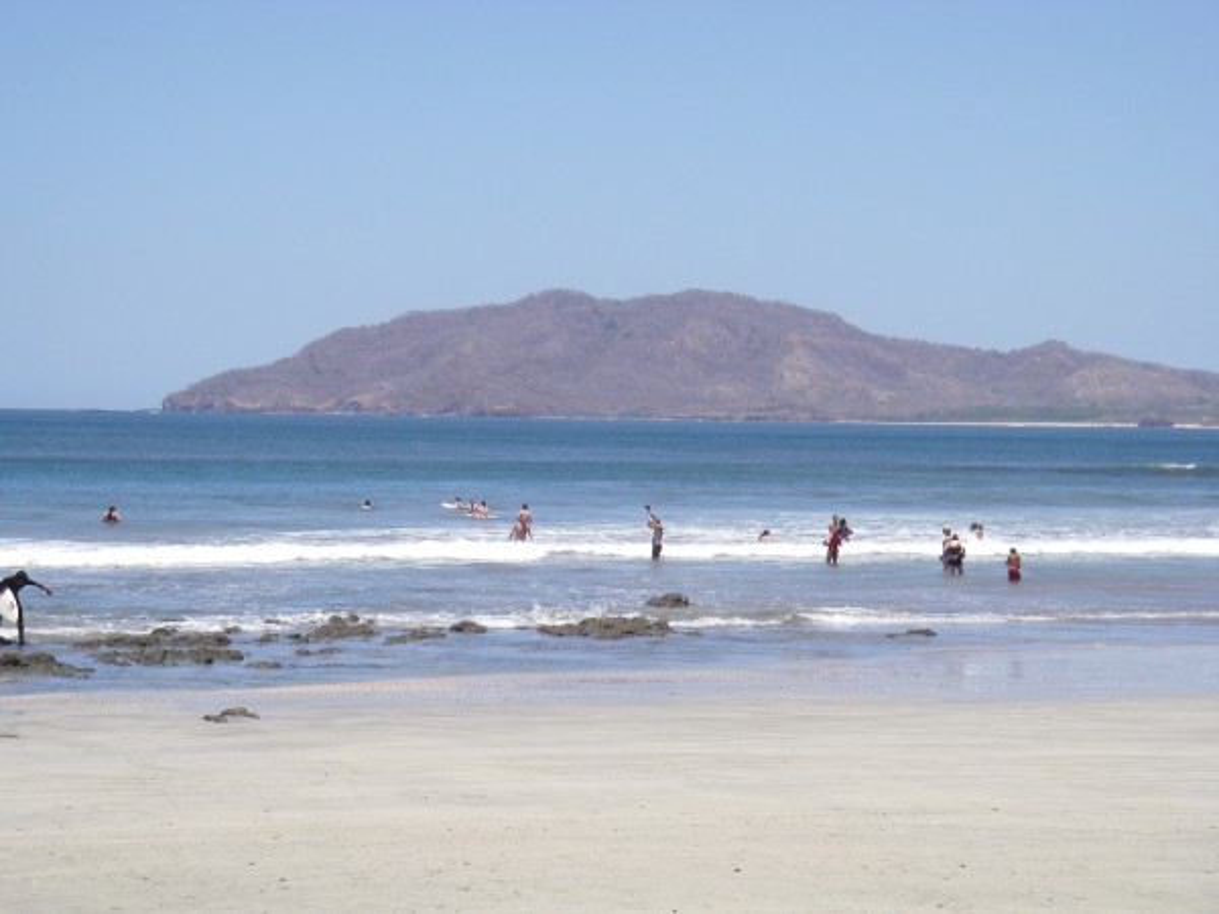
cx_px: 610
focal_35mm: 114
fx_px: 4015
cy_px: 457
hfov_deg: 17.3
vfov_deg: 13.0
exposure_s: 1/160
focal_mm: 18.9
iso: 64
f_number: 8
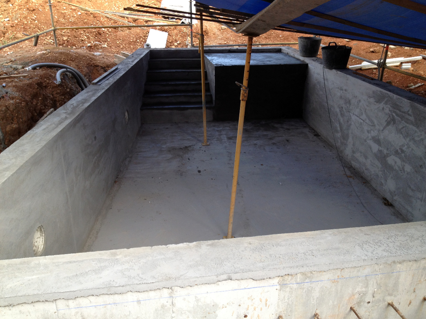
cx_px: 213
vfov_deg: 40.7
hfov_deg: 52.6
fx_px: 431
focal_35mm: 35
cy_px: 160
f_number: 2.4
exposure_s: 1/121
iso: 64
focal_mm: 4.28
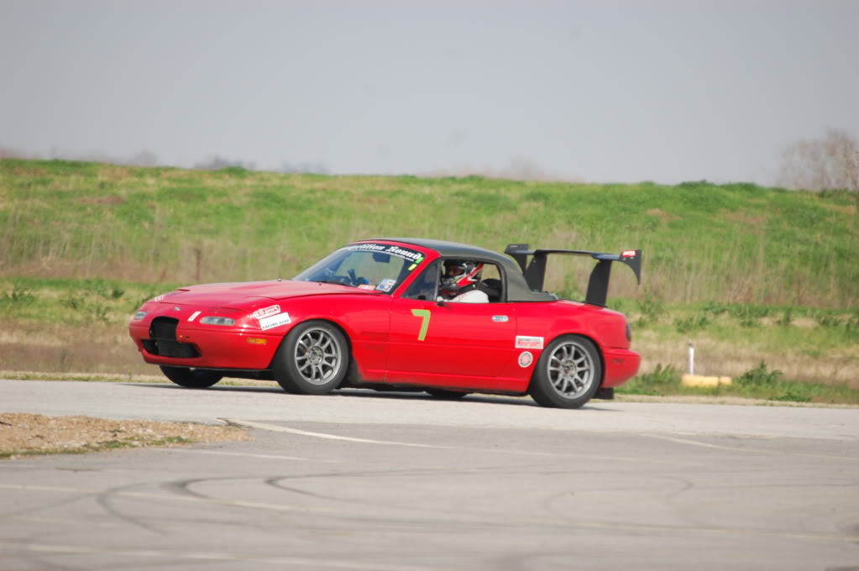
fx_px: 15018
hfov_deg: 3.3
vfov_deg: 2.2
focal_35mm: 630
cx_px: 430
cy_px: 286
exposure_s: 1/1250
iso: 400
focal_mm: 420
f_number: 6.3
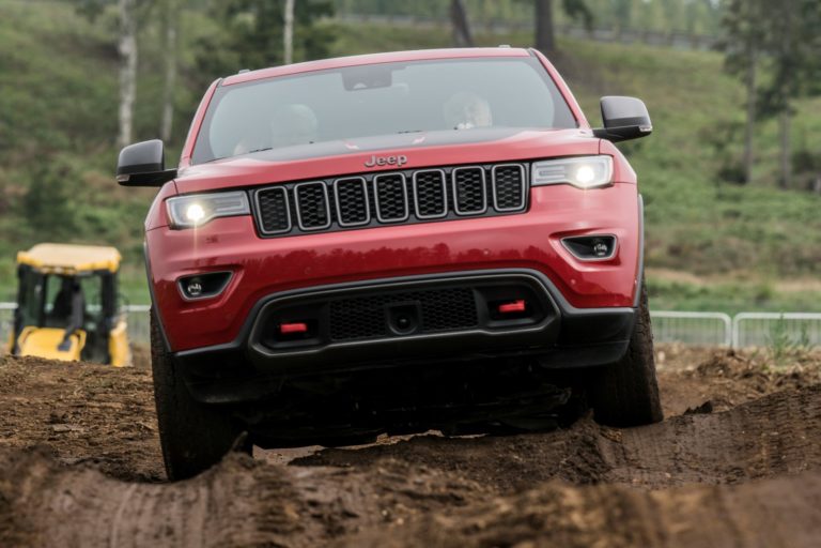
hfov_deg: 9.1
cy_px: 274
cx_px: 410
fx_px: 5131
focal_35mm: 225
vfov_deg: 6.1
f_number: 4
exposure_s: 1/1000
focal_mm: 150
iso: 200
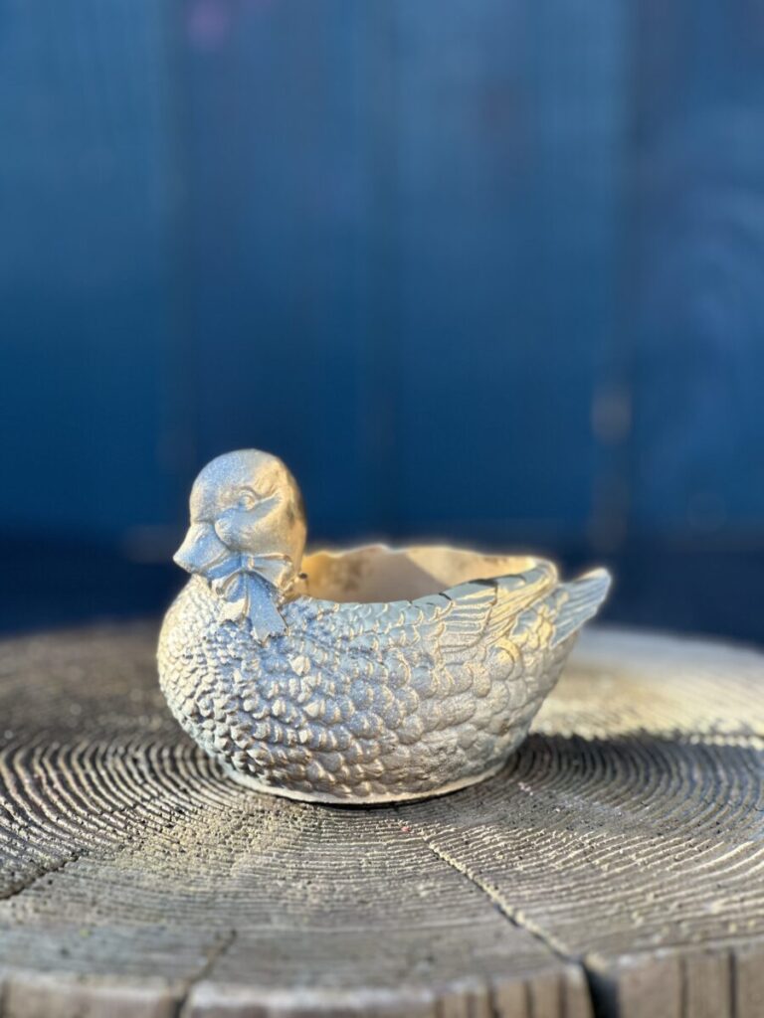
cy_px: 509
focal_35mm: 77
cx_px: 382
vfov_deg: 25.3
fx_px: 2266
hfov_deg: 19.1
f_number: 2.8
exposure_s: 1/121
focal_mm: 9
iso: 64
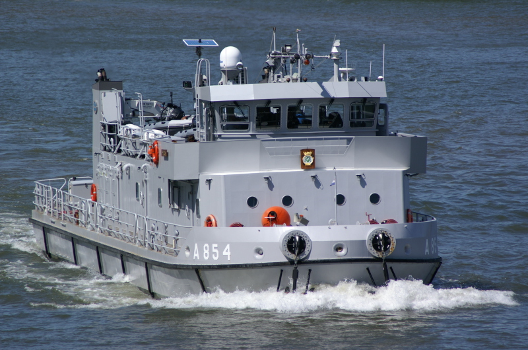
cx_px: 264
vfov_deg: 3.3
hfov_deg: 4.9
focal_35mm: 420
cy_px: 175
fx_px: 6148
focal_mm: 280
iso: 100
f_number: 8
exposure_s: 1/640
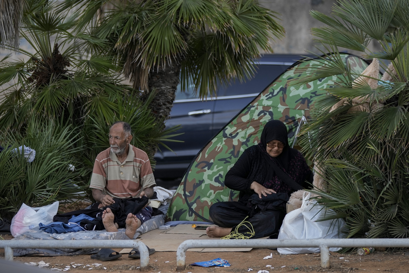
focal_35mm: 143
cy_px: 136
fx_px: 1625
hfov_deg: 14.3
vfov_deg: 9.6
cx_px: 204
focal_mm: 143
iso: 250
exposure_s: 1/250
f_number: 3.2
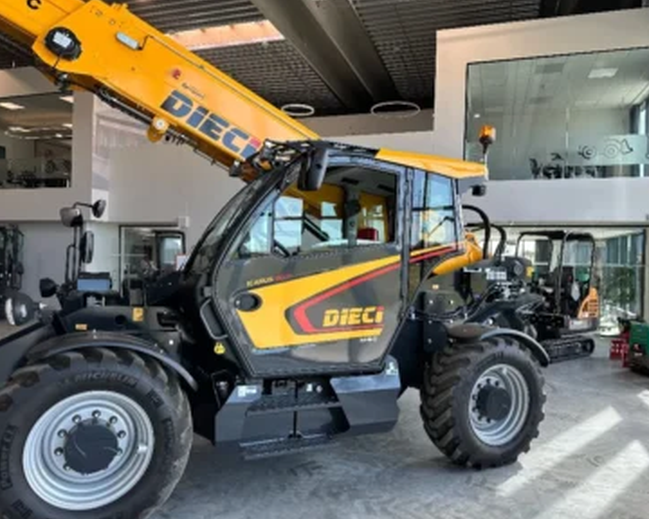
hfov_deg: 66.0
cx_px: 337
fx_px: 499
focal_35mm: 26
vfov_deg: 54.9
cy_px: 263
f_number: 1.78
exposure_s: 1/204
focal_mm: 6.86
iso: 64
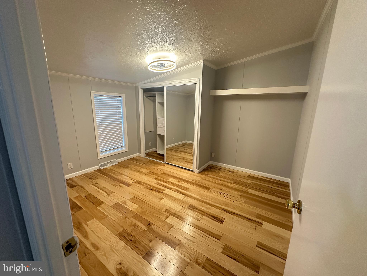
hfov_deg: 102.1
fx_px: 148
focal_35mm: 14
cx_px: 184
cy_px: 138
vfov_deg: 85.7
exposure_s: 1/60
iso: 250
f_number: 2.2
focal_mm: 2.22
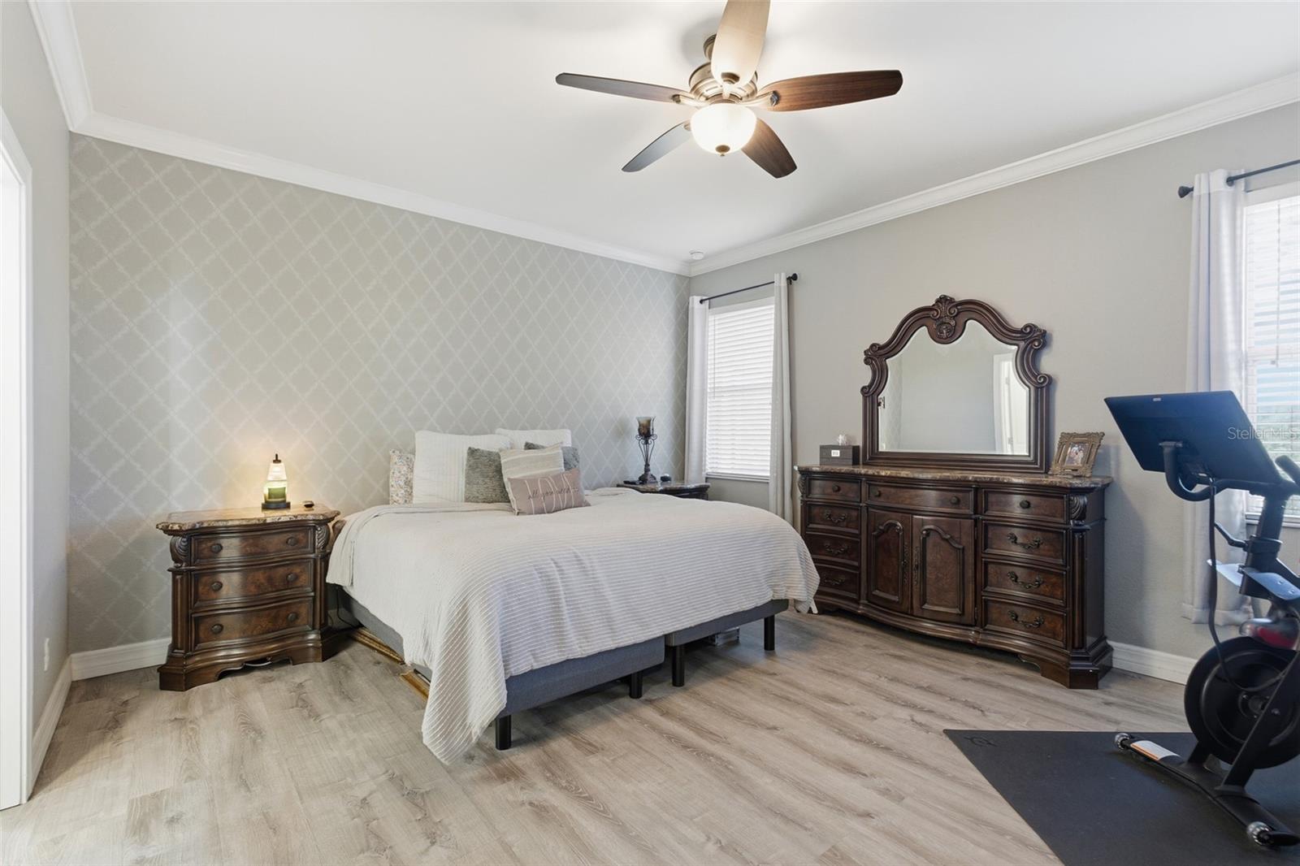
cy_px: 433
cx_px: 650
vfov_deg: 73.7
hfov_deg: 96.7
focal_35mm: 16
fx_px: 578
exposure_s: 1/15
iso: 400
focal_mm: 16
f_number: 9
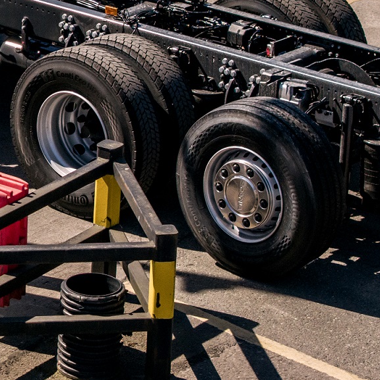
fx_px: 2670
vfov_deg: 8.0
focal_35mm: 215
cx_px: -133
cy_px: -99
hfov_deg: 8.0
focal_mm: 19.35
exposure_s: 1/30
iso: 200
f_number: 2.8
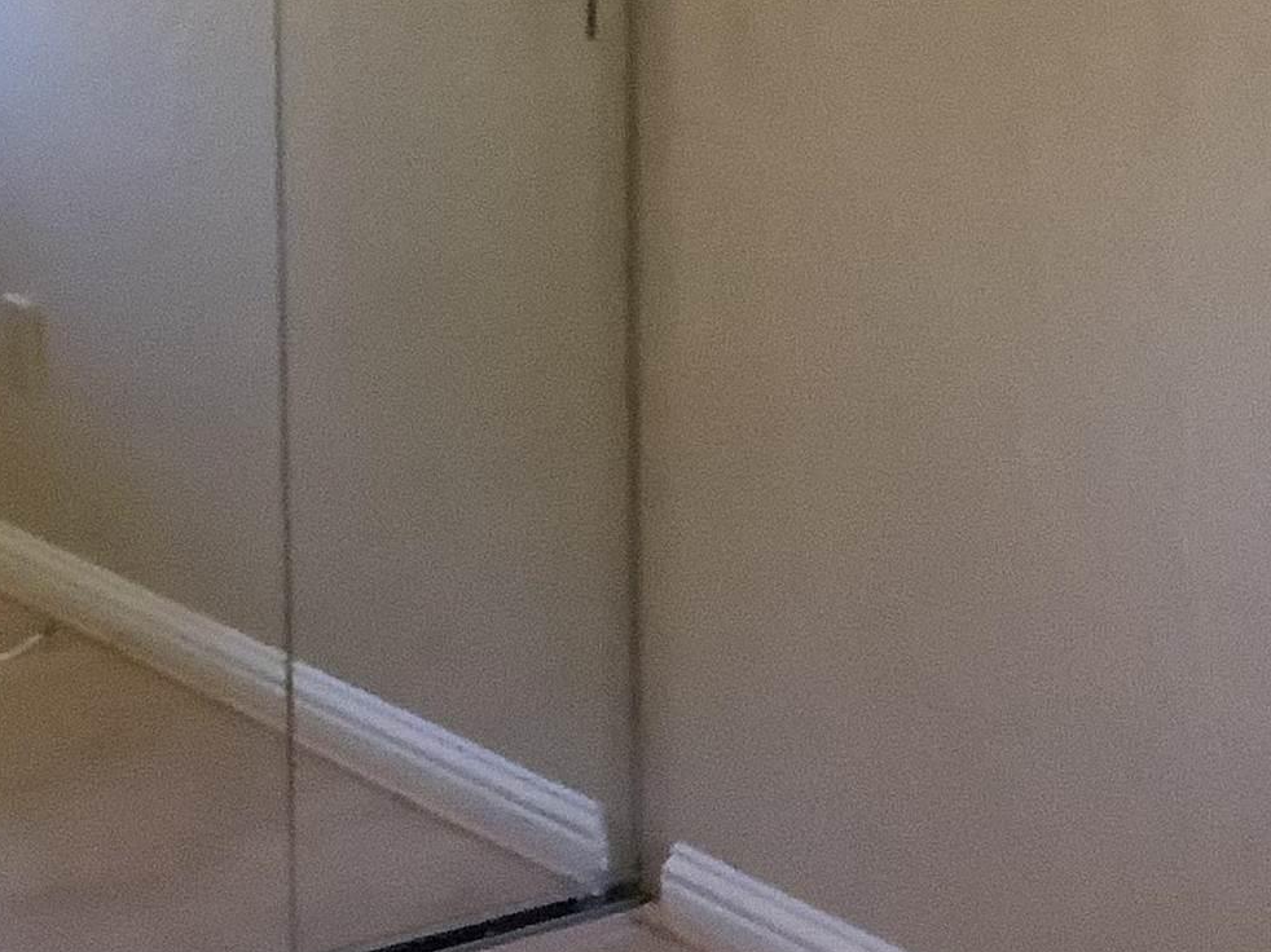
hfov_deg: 19.9
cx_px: 173
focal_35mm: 97
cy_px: -111
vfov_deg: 14.8
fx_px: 3561
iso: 400
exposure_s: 1/25
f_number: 2.4
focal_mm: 3.3
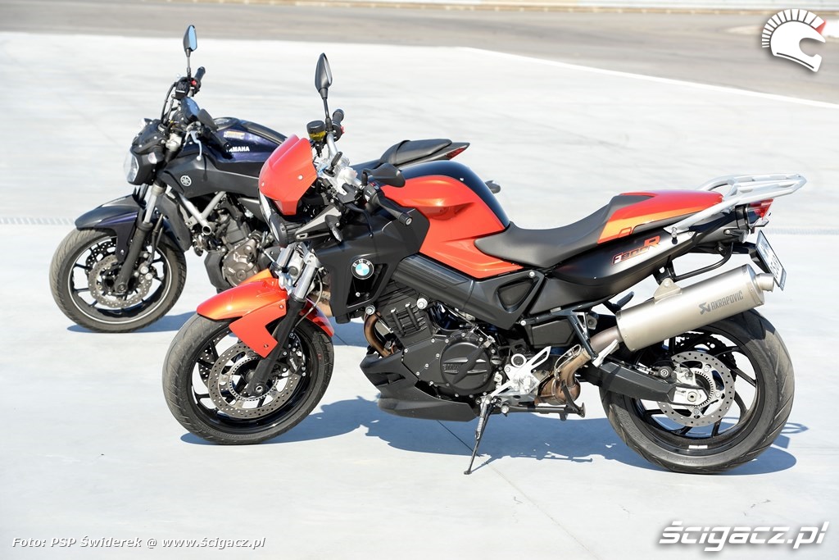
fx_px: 2843
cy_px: 280
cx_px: 420
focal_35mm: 122
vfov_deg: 11.2
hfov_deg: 16.8
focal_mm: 122
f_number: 13
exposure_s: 1/320
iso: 400
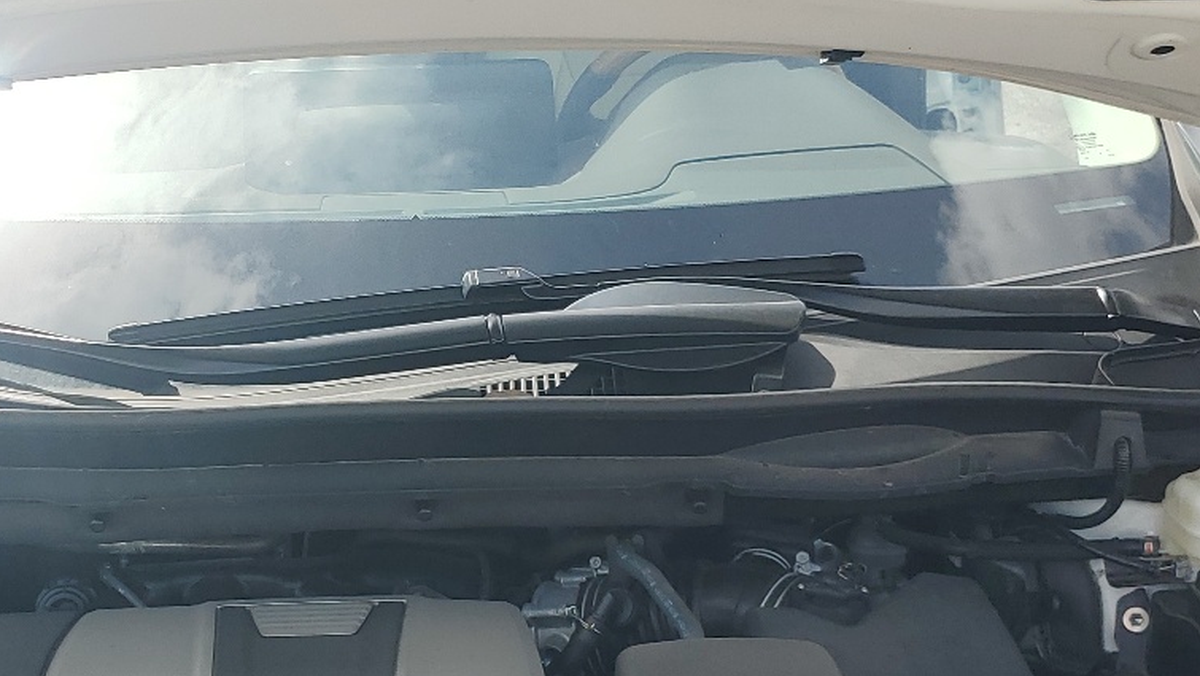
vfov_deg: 20.0
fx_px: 1909
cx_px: 377
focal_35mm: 60
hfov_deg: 34.5
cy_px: 439
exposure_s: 1/1667
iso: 50
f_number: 1.5
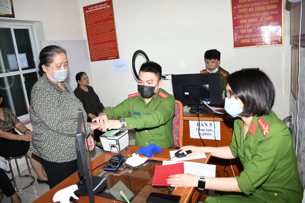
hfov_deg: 67.4
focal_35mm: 27
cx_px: 152
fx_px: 229
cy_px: 102
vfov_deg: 47.9
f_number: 4
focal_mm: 18
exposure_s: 1/200
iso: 200
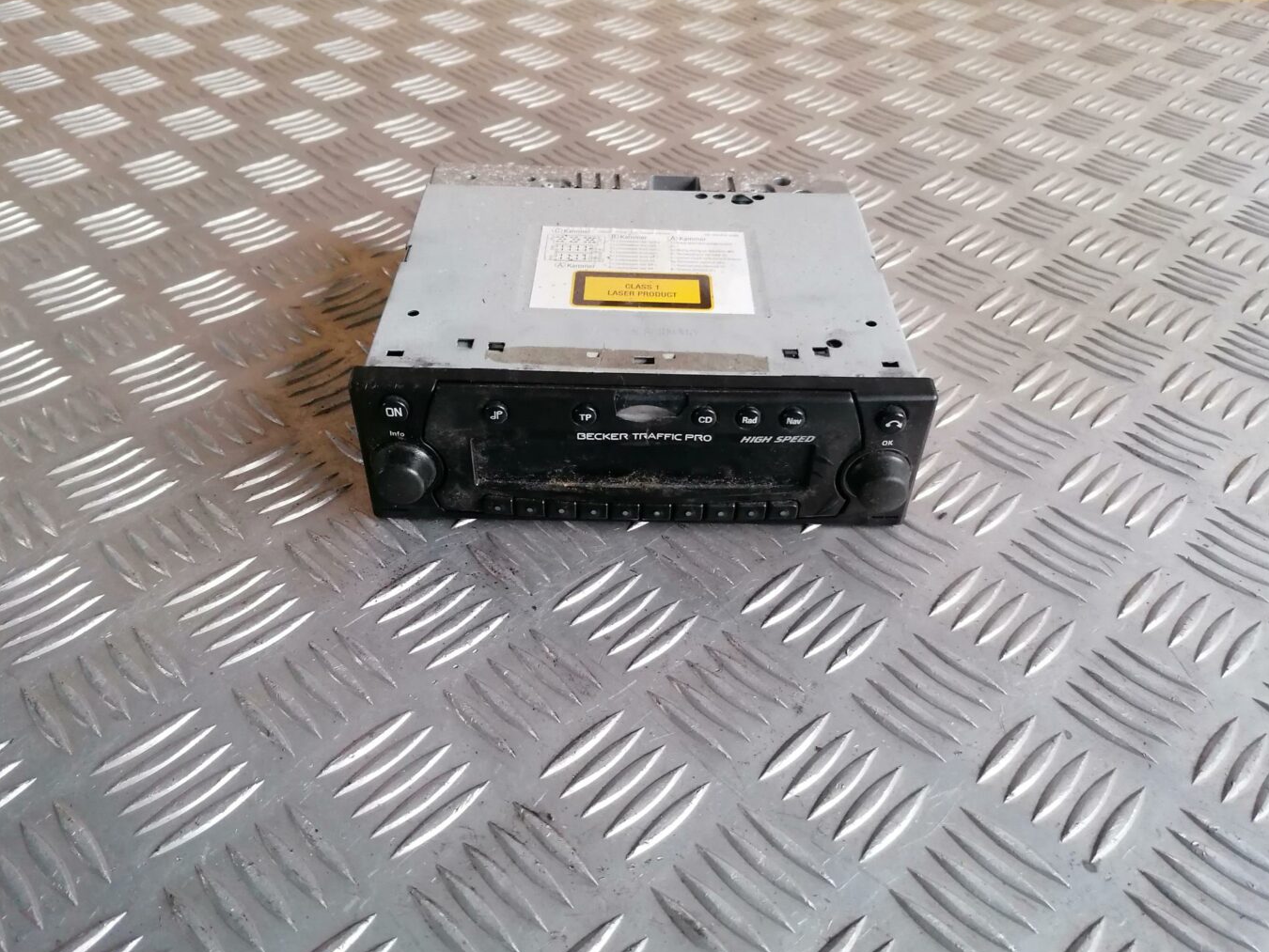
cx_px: 642
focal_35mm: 28
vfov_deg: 49.8
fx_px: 1027
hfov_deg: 63.4
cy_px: 480
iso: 400
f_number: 1.8
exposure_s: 1/33.3
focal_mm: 4.75
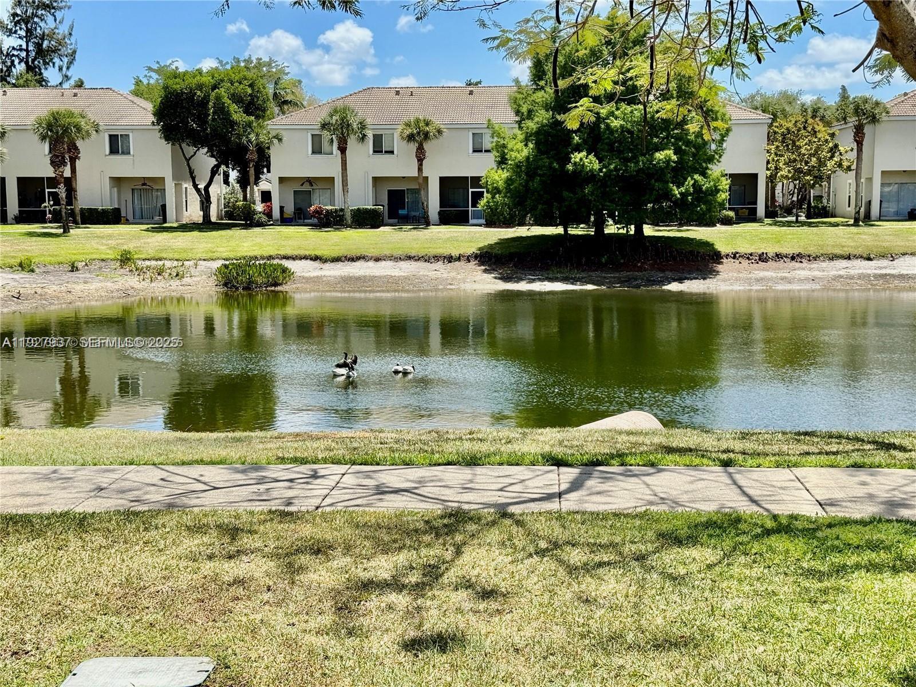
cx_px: 458
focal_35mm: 48
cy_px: 344
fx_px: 1270
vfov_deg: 30.3
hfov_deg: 39.7
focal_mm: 6.76
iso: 80
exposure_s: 1/3226
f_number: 1.78
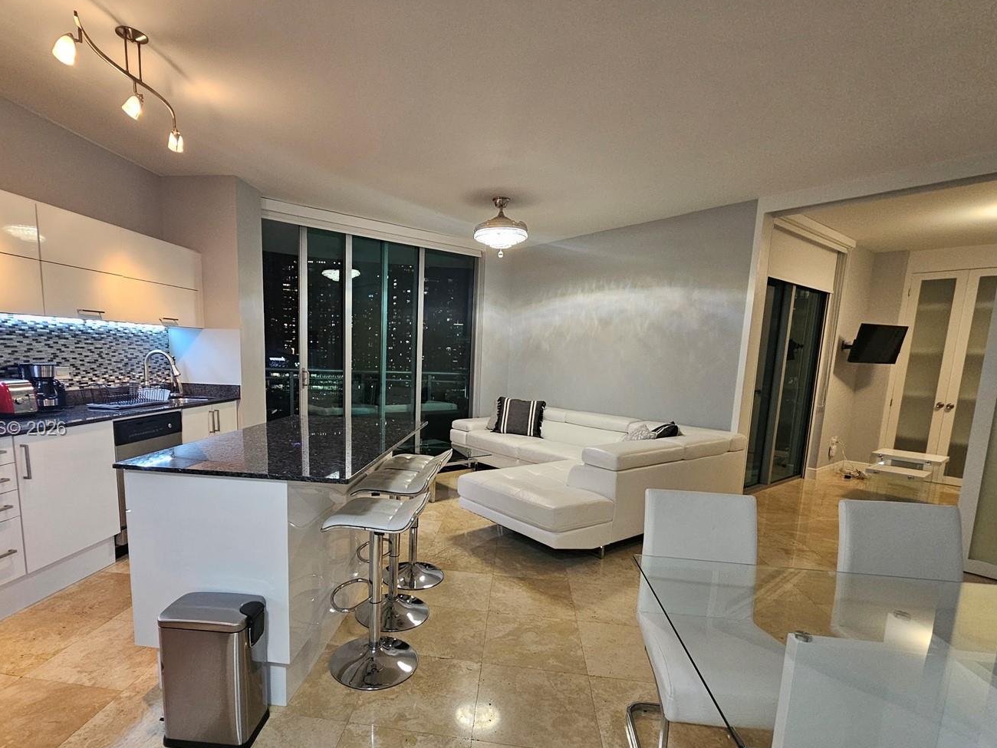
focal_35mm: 16
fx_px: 461
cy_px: 430
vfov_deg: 77.6
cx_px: 441
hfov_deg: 94.1
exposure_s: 1/60
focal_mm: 2.2
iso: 320
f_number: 2.2
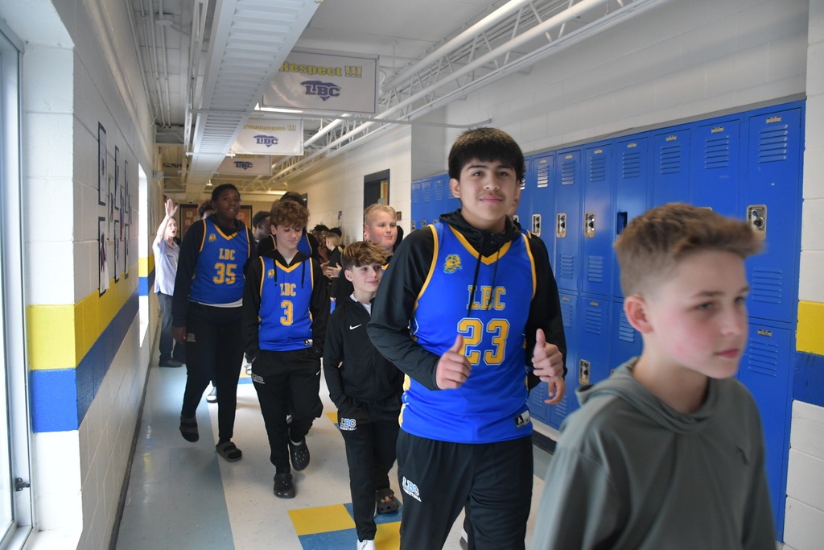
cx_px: 412
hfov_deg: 67.4
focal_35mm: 27
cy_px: 275
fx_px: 618
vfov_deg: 47.9
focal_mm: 18
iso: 2200
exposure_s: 1/125
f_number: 3.5
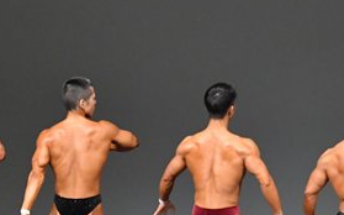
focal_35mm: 493
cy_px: 229
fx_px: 4619
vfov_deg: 2.7
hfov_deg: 4.3
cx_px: 56
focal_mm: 116
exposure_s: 1/400
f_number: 5.6
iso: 5000
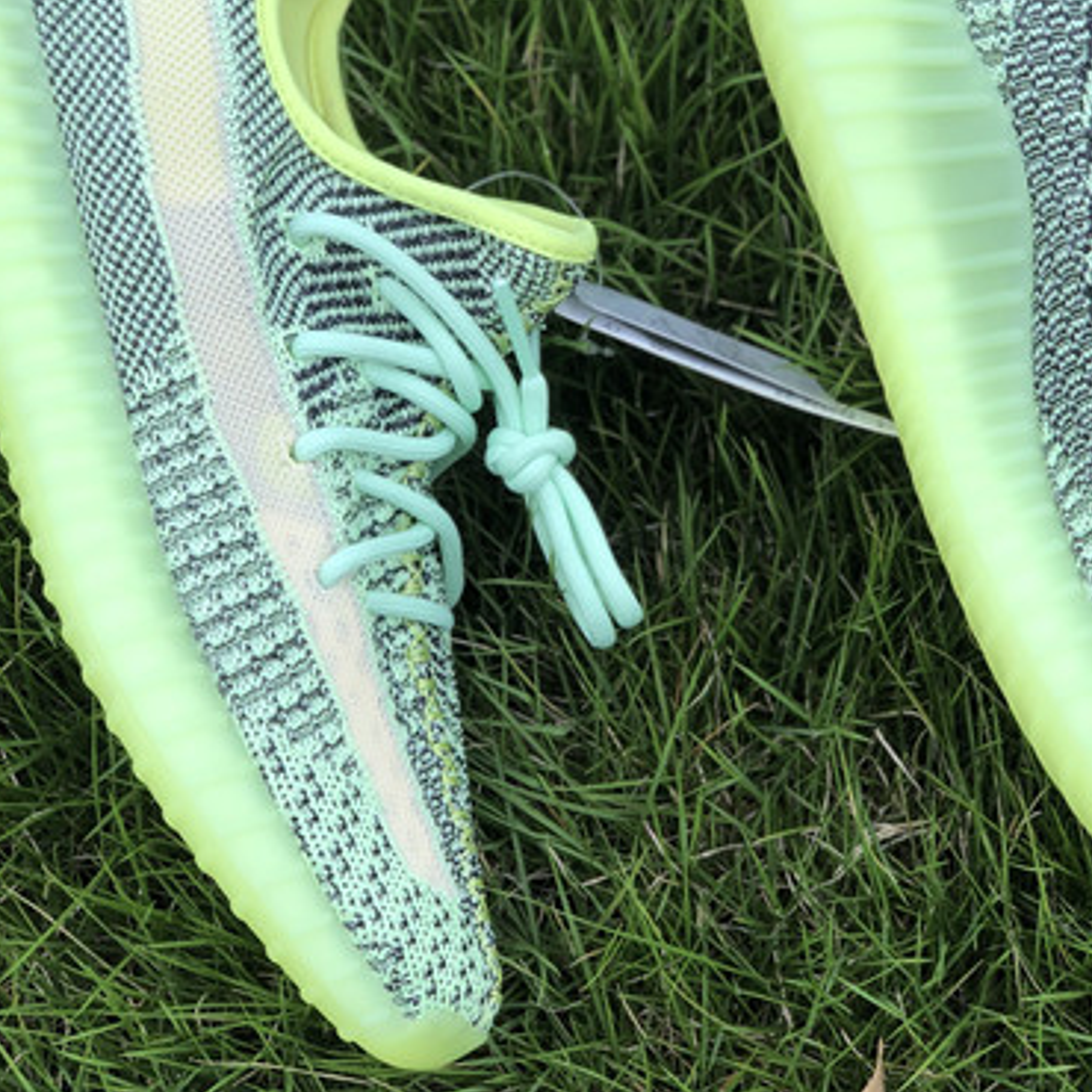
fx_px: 3284
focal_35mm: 92
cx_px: 673
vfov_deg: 18.8
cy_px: 382
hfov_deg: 18.9
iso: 16
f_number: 2.4
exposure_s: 1/209
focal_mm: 6
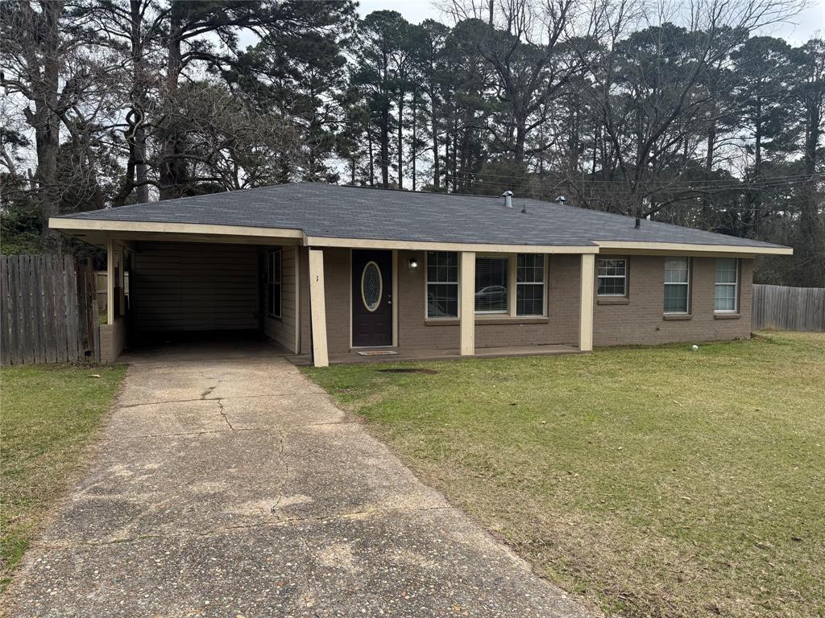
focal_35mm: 24
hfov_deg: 71.6
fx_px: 572
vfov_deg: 56.8
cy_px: 309
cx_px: 412
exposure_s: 1/2041
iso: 80
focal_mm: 6.76
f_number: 1.78
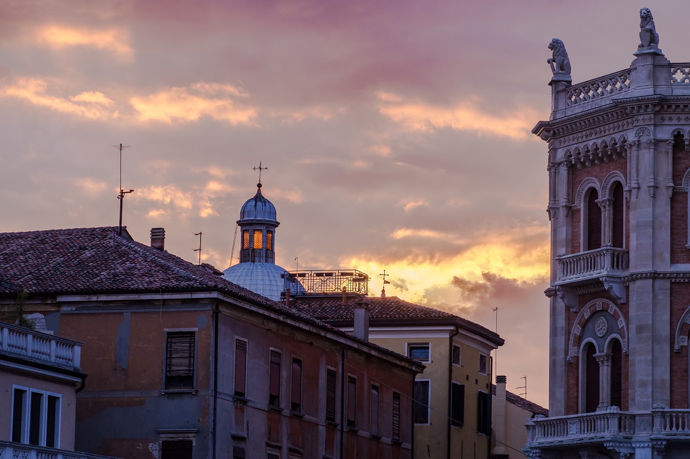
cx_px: 345
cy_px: 230
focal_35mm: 135
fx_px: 2585
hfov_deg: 15.2
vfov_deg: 10.1
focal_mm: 90
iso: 400
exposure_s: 1/100
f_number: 7.1
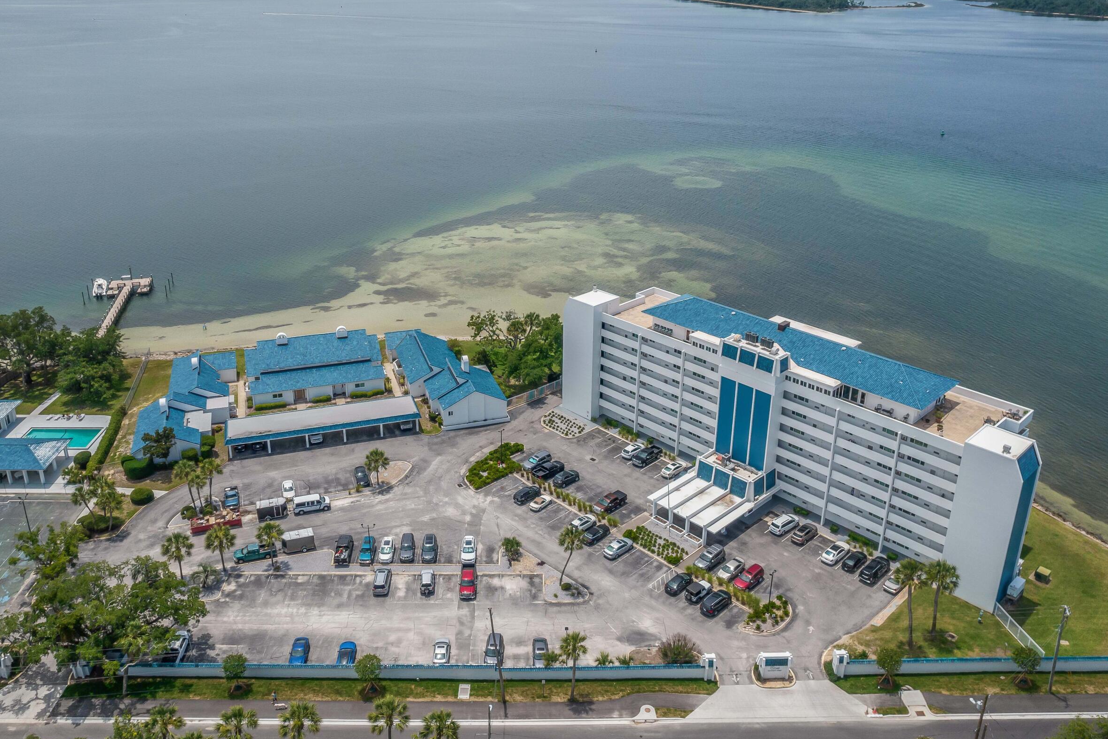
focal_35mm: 28
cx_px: 524
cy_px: 286
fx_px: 862
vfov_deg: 46.1
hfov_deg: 65.4
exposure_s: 1/2500
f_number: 2.8
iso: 100
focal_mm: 8.38
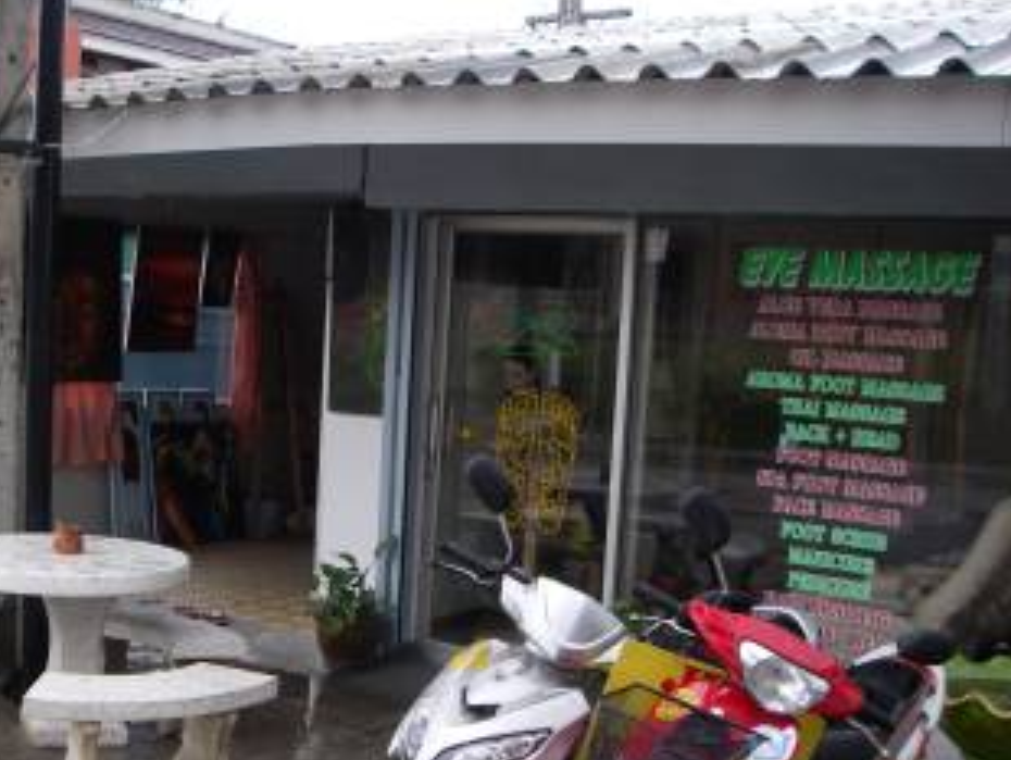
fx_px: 1432
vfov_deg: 29.6
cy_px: 479
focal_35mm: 49
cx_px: 365
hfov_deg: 38.6
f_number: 3.3
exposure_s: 1/80
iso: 80
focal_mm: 6.3
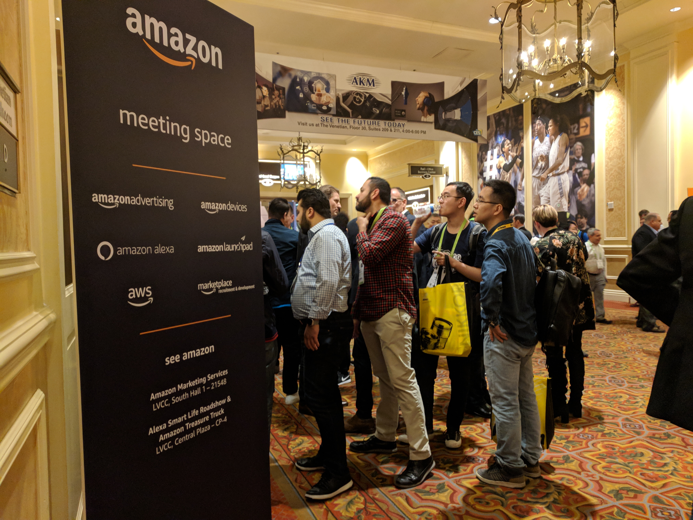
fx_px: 521
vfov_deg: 53.1
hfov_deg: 67.3
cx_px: 346
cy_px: 260
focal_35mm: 26
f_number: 2
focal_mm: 4.67
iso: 670
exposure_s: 1/30
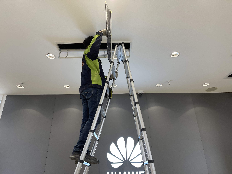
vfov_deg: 53.1
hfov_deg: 67.3
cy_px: 87
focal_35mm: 26
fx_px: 174
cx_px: 116
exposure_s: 1/100
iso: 40
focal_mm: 5.1
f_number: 1.6
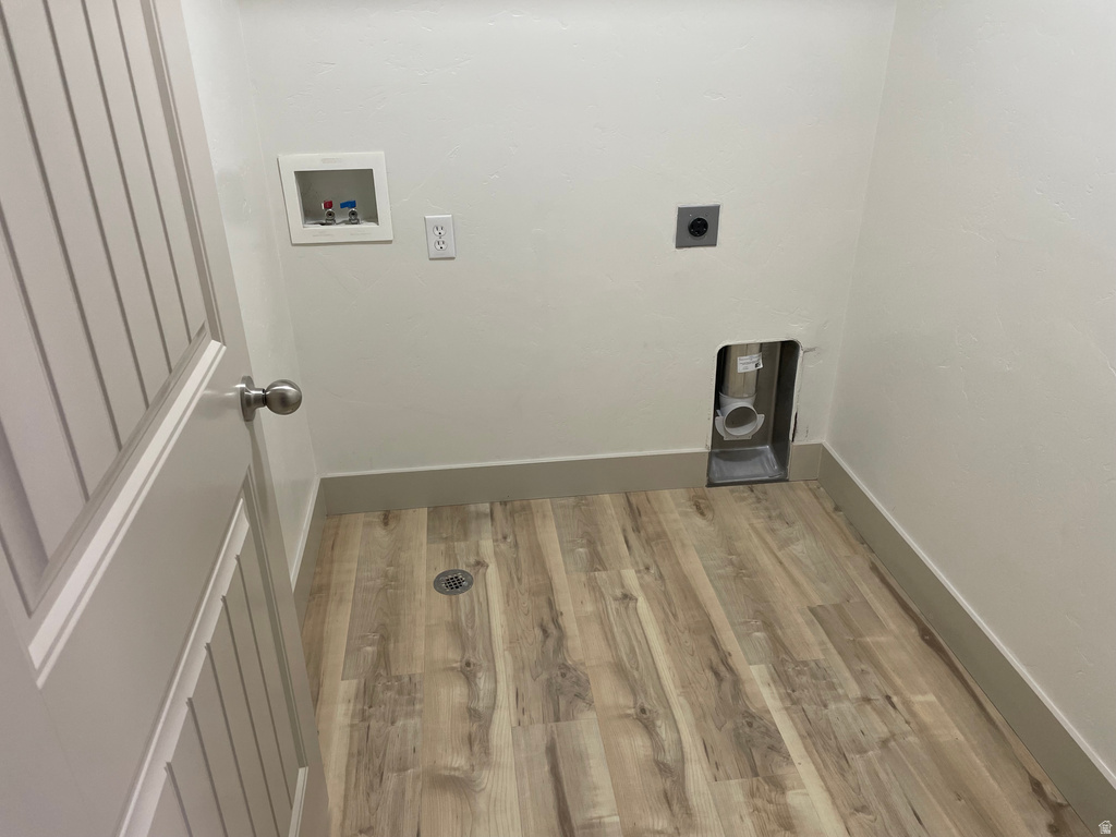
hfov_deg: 67.3
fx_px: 838
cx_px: 558
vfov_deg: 53.1
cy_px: 418
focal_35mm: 26
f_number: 1.6
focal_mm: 4.2
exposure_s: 1/116
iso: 125
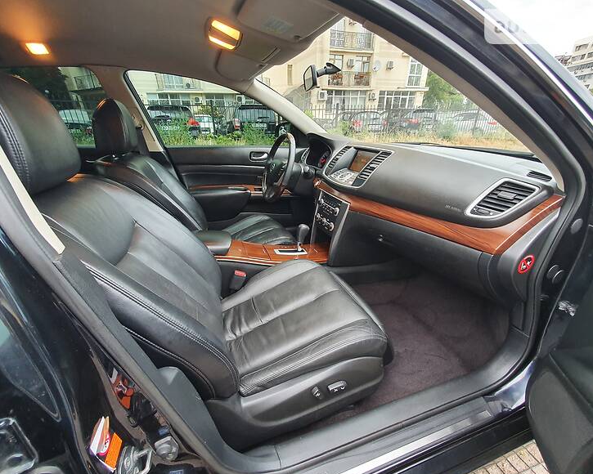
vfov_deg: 88.0
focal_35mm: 14
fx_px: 246
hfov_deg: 100.7
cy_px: 244
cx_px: 287
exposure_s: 1/30
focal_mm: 1.8
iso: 160
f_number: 2.2
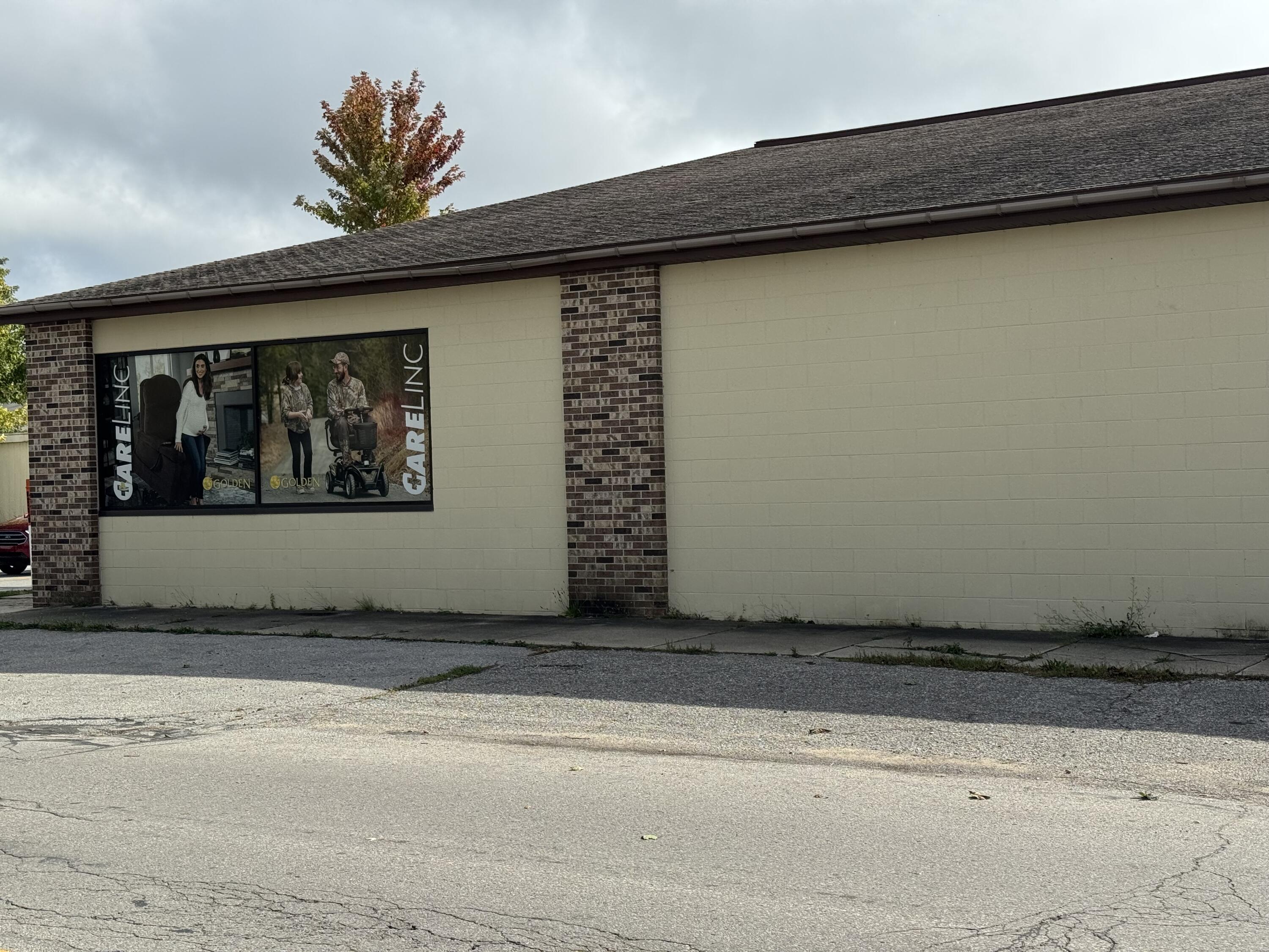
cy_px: 476
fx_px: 1760
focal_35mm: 48
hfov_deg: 39.7
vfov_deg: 30.3
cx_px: 634
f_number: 1.78
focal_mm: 6.76
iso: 64
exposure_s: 1/4310
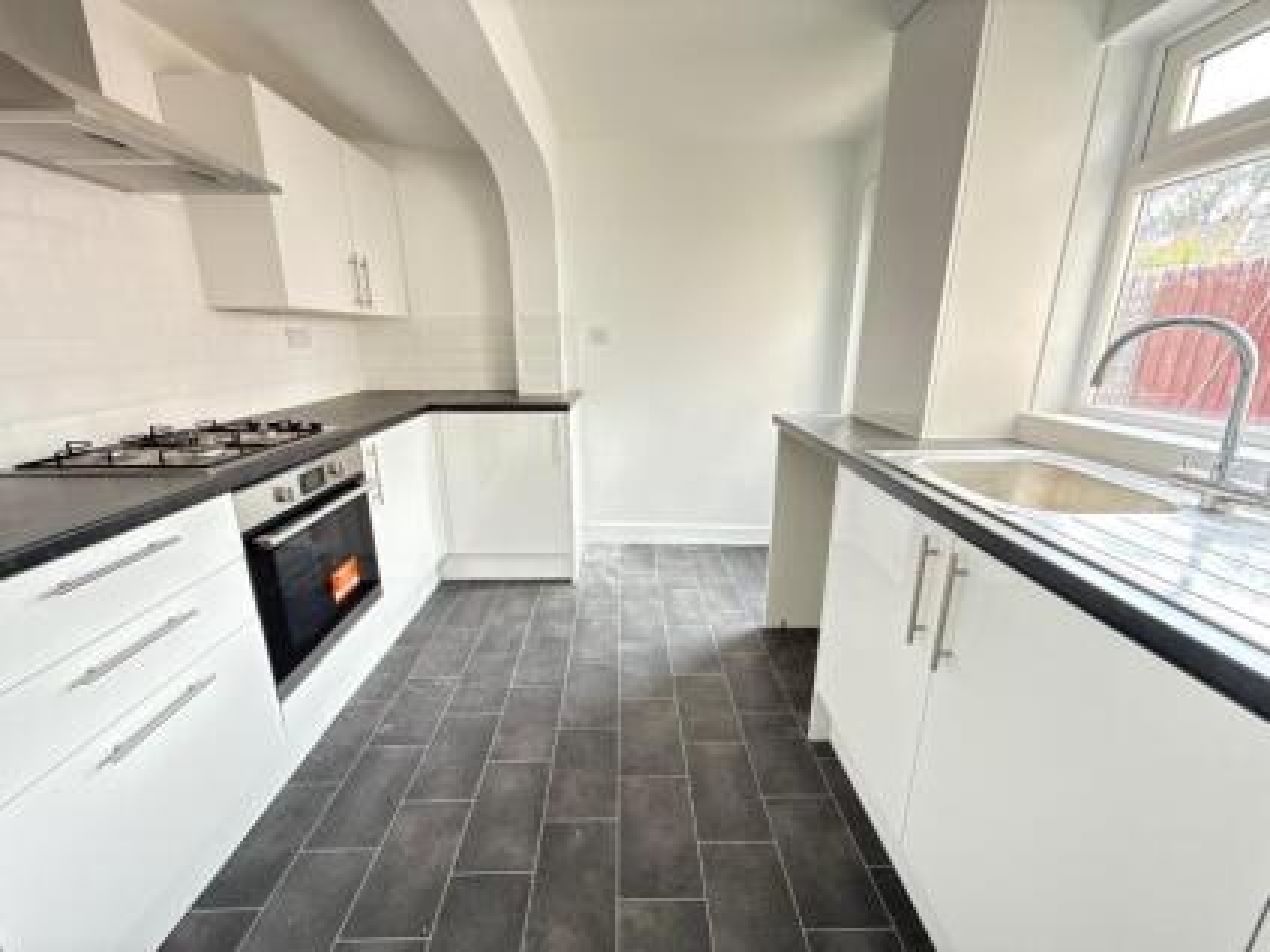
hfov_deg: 102.1
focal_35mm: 14
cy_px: 476
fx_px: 513
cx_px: 635
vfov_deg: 85.6
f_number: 2.2
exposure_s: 1/89
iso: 320
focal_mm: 2.22
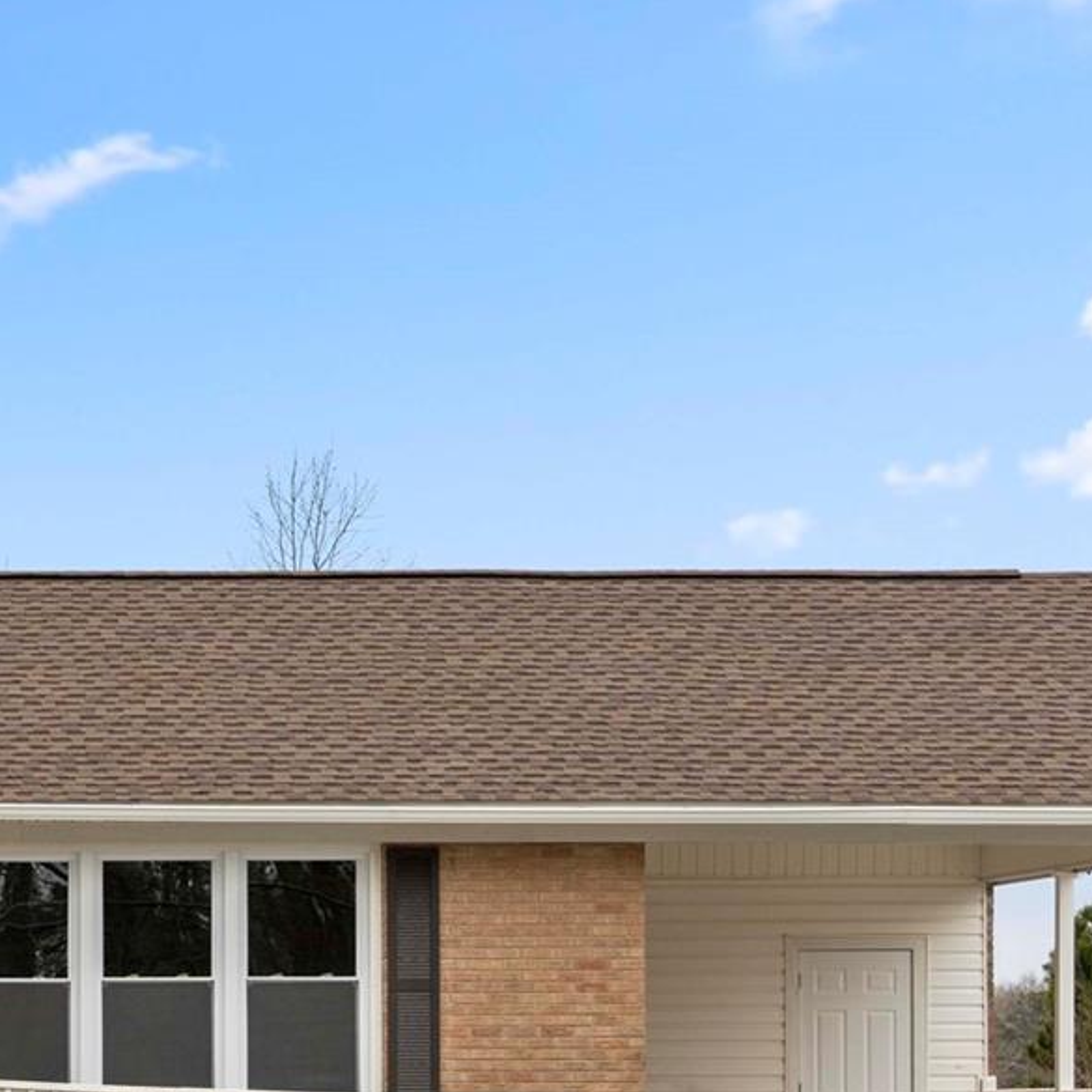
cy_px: 701
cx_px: -243
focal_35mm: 113
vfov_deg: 15.4
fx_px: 4033
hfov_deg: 14.9
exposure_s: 1/100
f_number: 5.6
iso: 100
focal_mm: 38
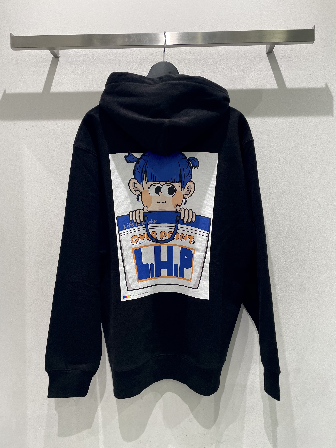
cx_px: 168
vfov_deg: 67.3
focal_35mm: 26
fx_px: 336
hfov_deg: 53.1
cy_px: 224
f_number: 1.6
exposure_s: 1/121
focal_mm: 4.2
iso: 80
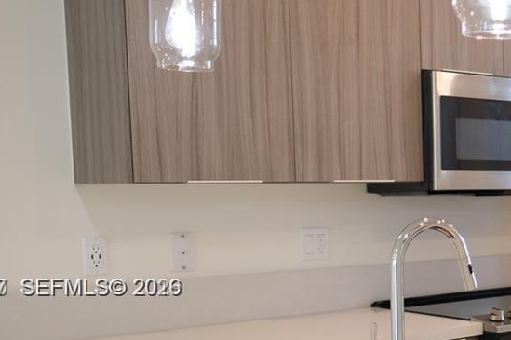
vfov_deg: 19.2
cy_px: 289
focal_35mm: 70
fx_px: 993
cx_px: 636
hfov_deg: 25.5
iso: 200
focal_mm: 16
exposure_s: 1/125
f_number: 1.4
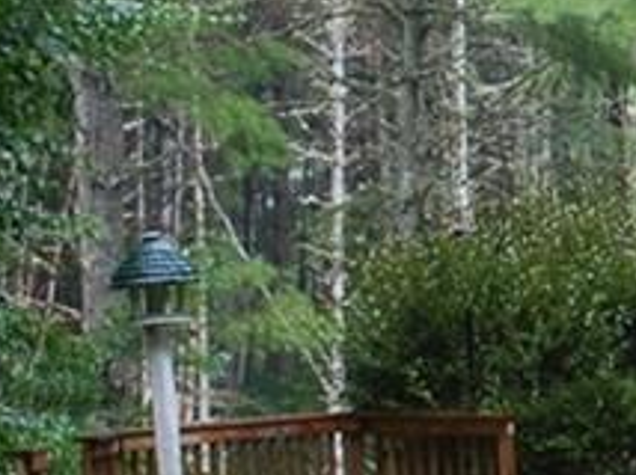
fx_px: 3303
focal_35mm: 180
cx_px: 1141
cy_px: 141
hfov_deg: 10.4
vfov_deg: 8.2
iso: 200
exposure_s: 1/80
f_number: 4.5
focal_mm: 26
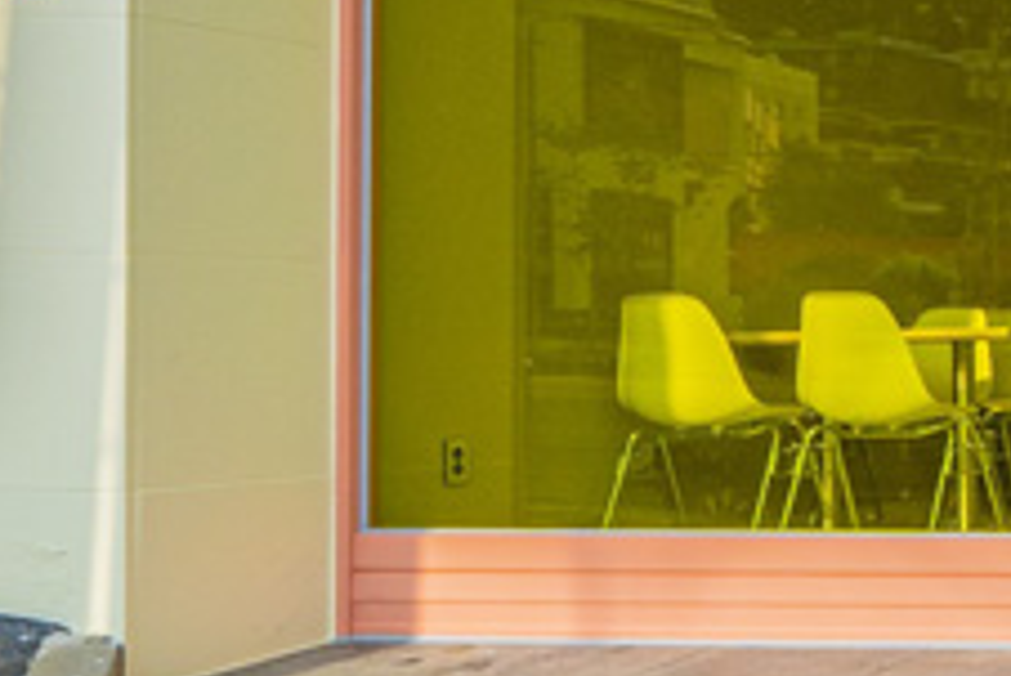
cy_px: -651
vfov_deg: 18.1
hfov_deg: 18.6
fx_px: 1489
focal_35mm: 53
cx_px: 2089
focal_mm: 12
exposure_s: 1/320
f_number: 11
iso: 100
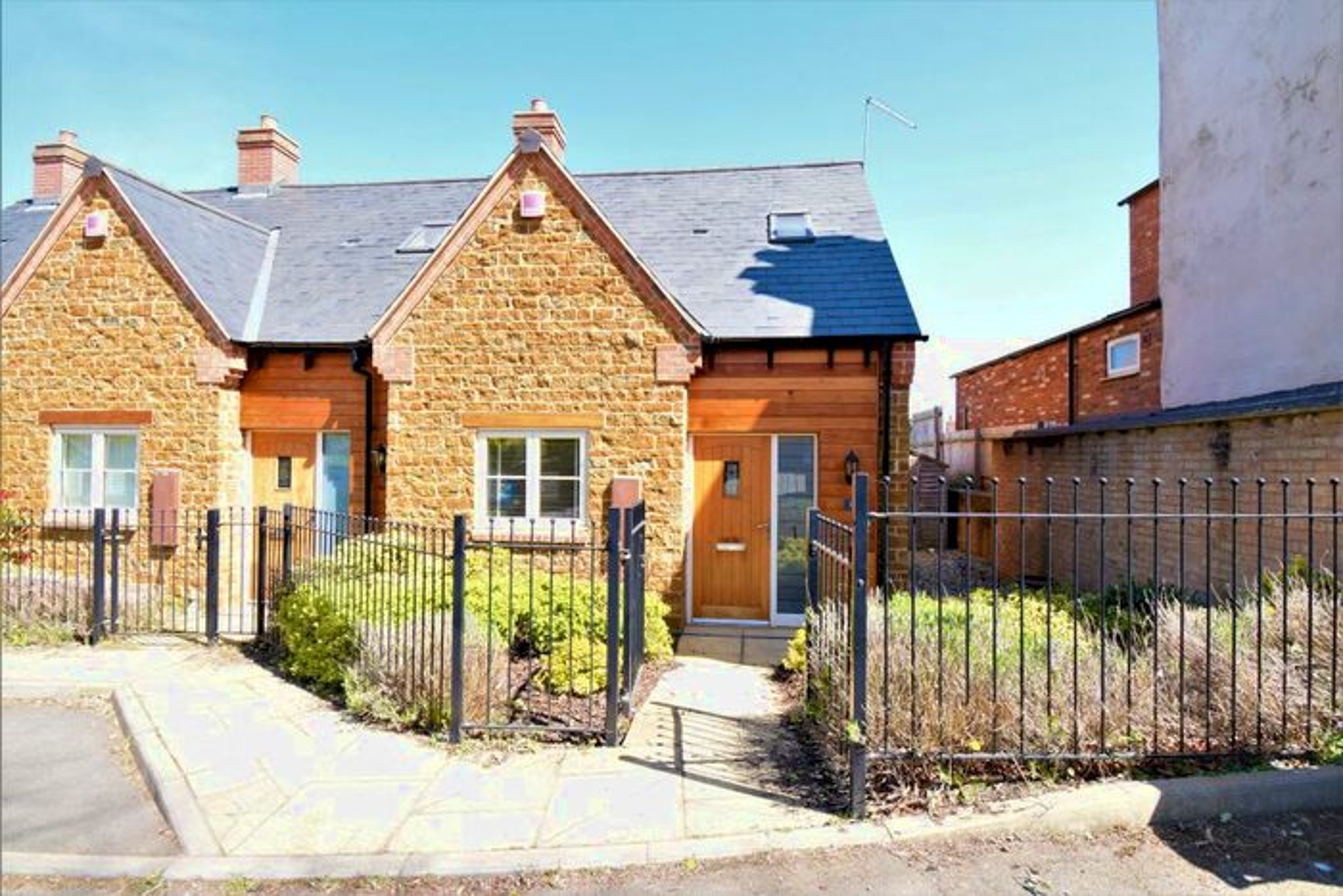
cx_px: 672
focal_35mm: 17
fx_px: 644
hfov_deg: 92.4
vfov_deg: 69.7
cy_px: 448
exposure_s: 1/250
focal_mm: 11.5
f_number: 8
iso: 400
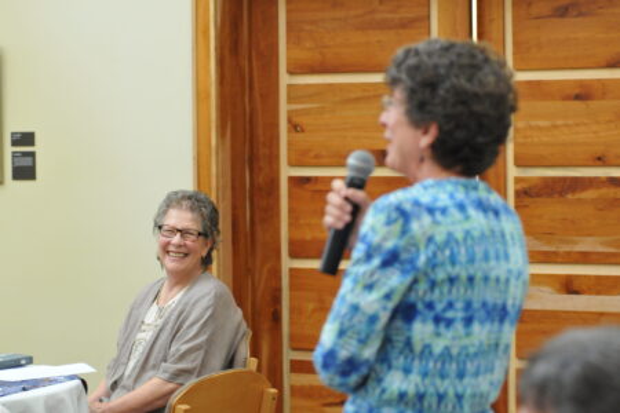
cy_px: 206
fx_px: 2067
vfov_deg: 11.4
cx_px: 310
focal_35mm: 120
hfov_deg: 17.1
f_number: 4.5
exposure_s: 1/80
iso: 1600
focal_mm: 80
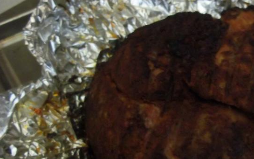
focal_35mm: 63
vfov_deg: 20.5
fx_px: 436
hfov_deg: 31.5
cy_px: 112
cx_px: 207
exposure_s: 1/30
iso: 400
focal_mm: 6.5
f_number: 3.1
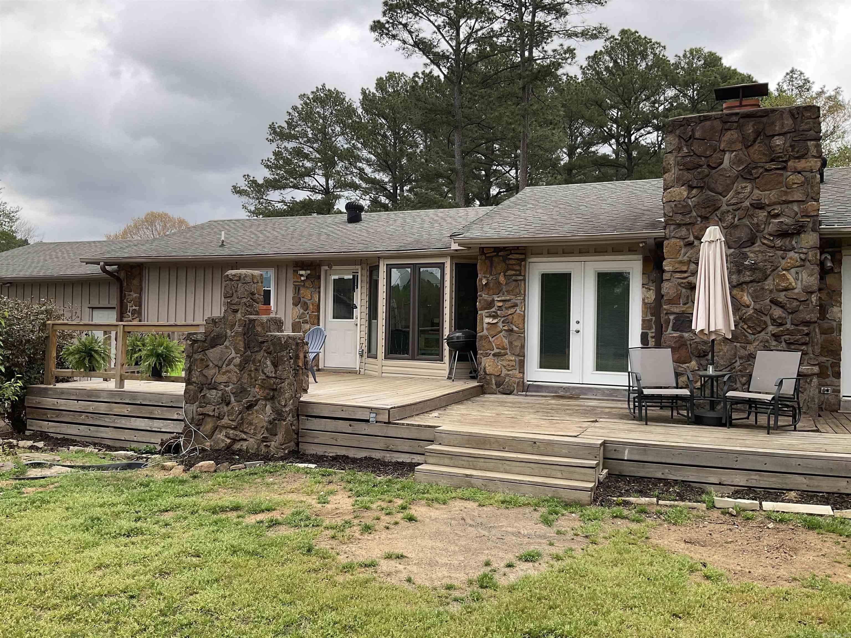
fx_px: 713
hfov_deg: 61.7
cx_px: 426
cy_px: 319
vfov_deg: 48.2
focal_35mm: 29
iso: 16
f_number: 1.8
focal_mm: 3
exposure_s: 1/351
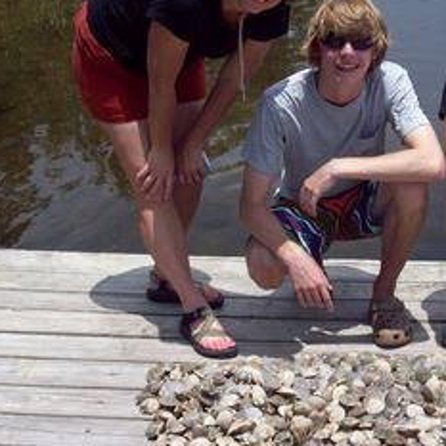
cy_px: 212
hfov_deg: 20.9
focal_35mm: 82
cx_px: 343
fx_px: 1195
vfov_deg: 21.1
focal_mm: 9
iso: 80
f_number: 6.9
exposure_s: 1/413
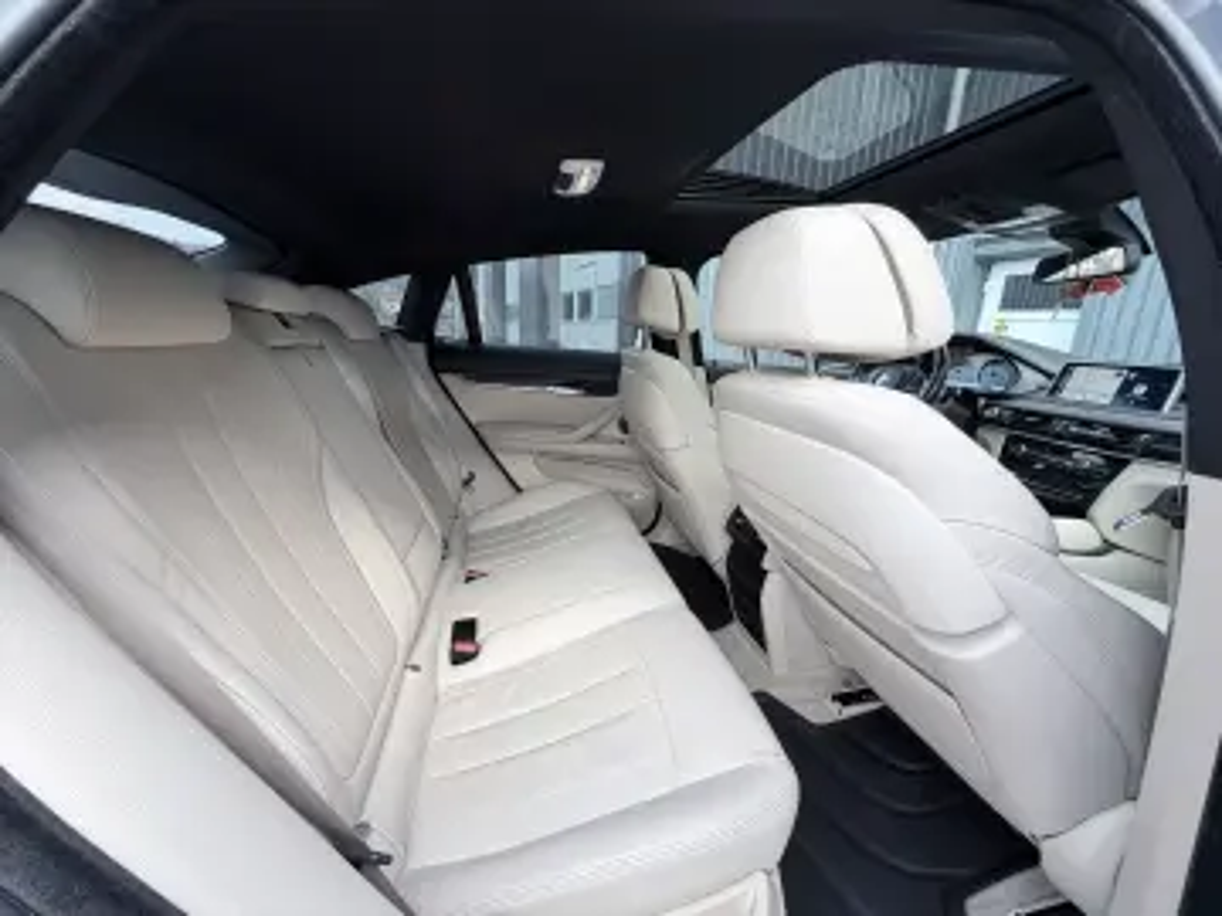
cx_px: 611
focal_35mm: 14
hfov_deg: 102.1
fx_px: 494
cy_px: 458
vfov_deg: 85.7
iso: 40
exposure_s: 1/130
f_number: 2.2
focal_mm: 2.22
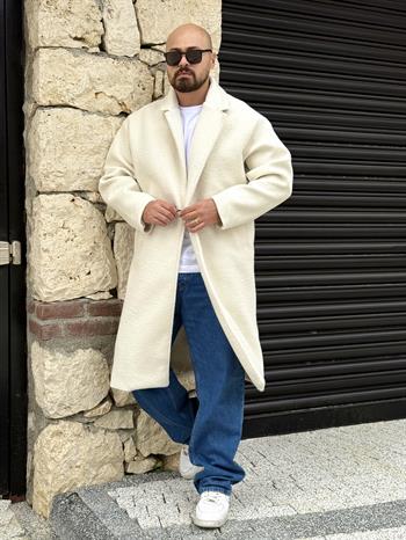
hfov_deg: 30.3
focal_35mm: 48
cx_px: 203
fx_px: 750
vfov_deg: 39.6
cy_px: 270
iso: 64
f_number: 1.78
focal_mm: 6.76
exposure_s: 1/917
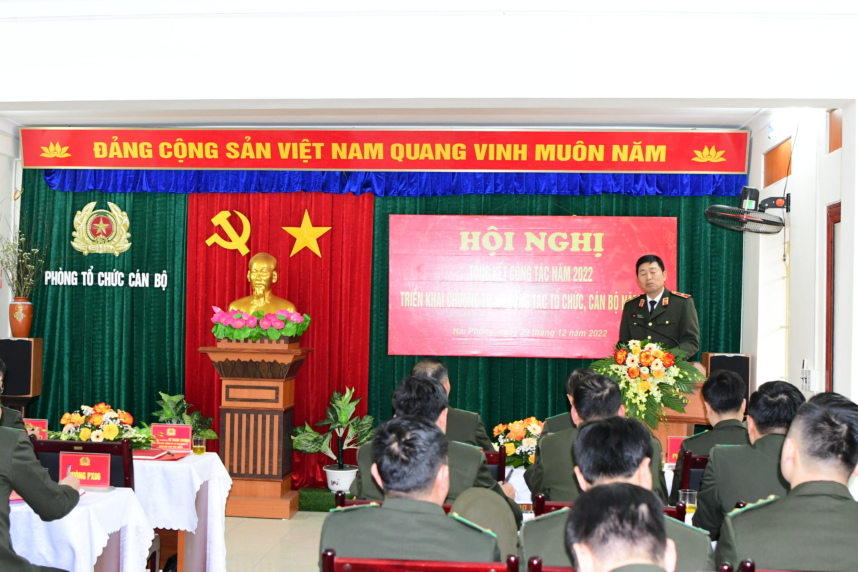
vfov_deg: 26.7
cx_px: 369
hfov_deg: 39.1
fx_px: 1206
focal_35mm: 51
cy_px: 298
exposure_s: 1/200
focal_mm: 27
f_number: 3.5
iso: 1600
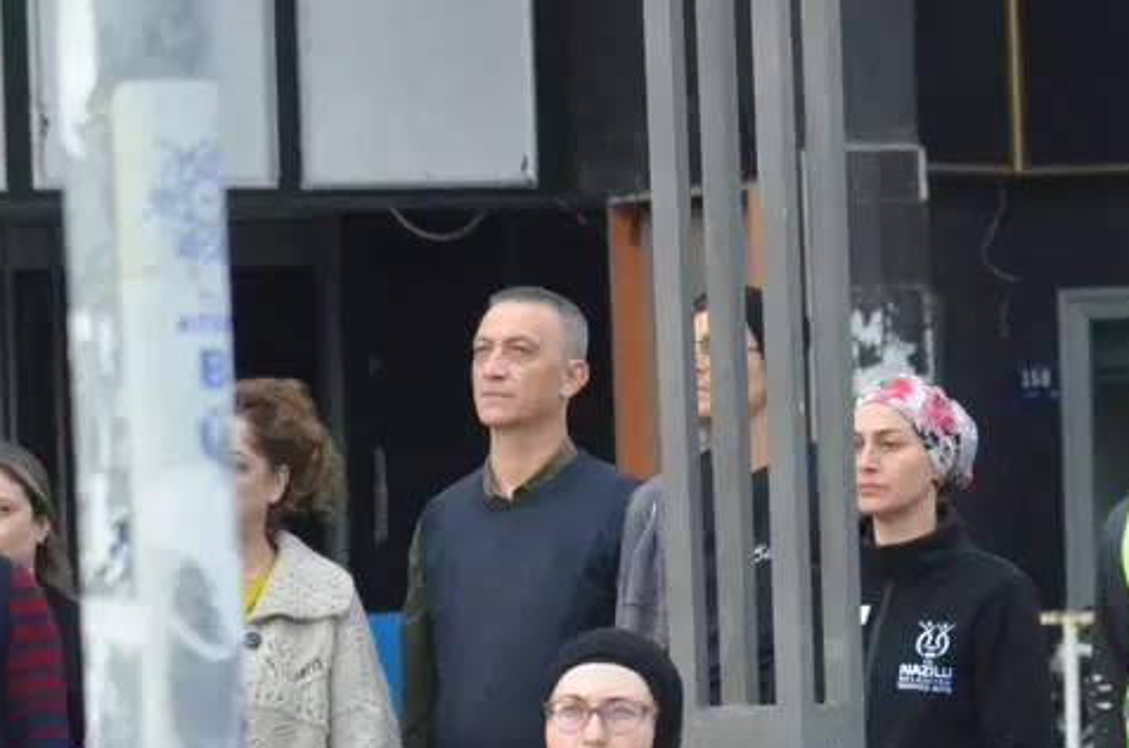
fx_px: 16369
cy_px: 737
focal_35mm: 523
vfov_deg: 2.6
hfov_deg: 3.9
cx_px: 1411
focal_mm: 130
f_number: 7.1
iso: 5000
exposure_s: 1/1600
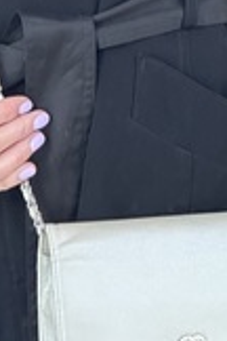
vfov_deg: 7.8
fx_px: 2497
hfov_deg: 5.2
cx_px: 46
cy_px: 164
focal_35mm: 264
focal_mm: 9
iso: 200
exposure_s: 1/100
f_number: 2.8
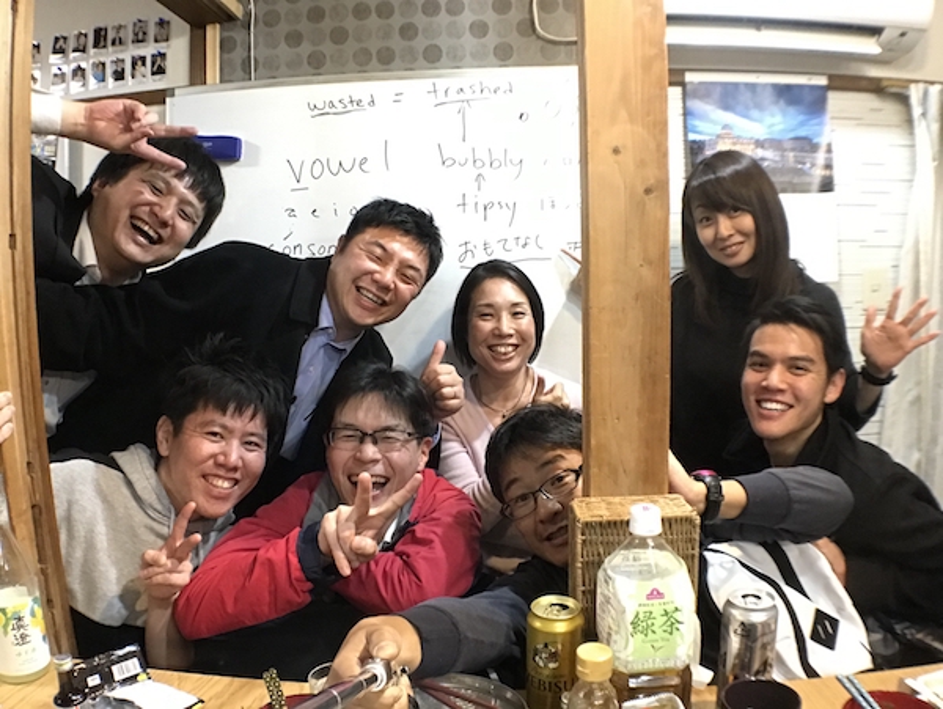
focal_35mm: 32
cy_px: 354
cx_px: 472
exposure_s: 1/20
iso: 200
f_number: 2.2
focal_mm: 2.87
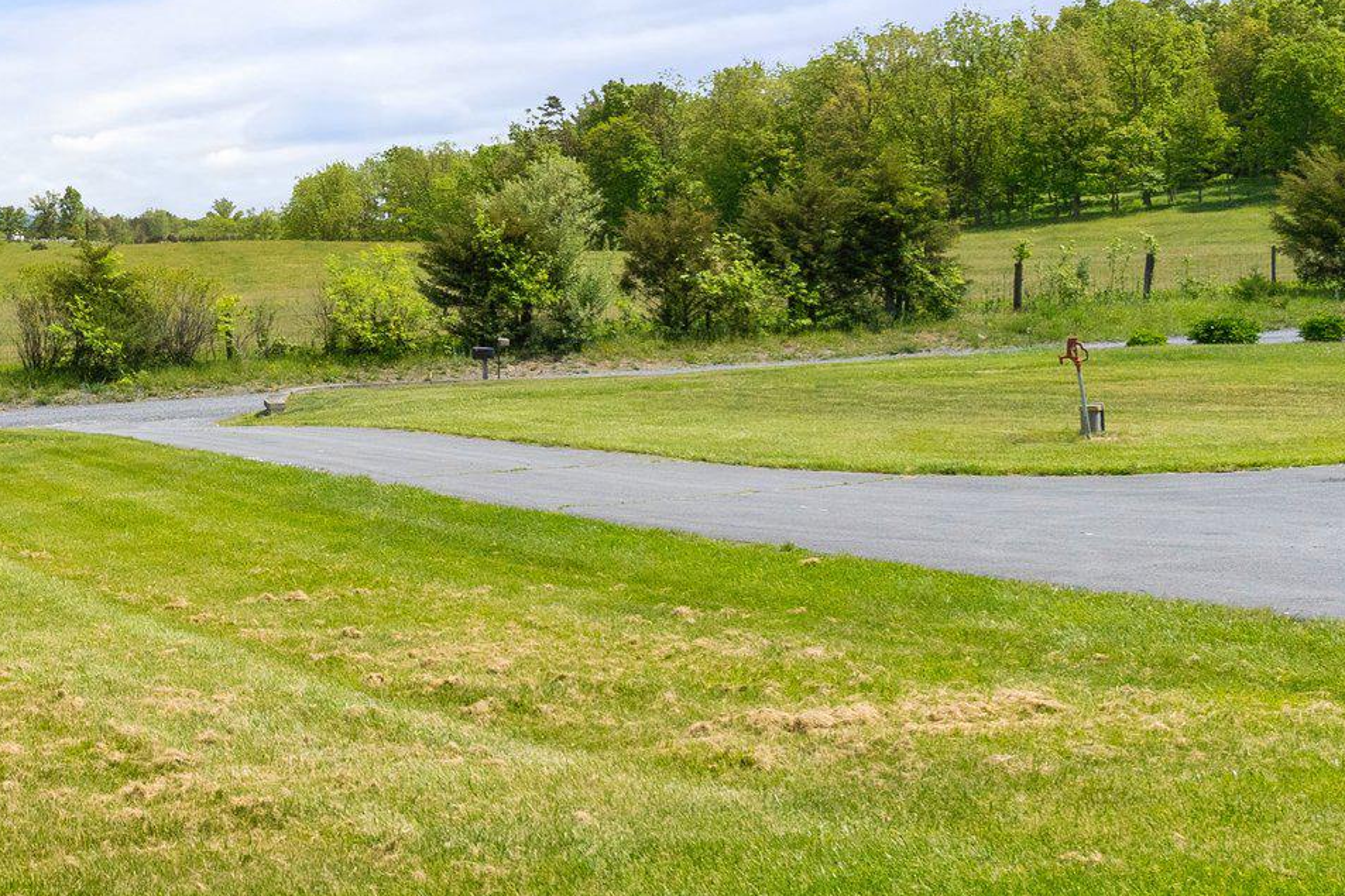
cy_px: 236
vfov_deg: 23.2
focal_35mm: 58
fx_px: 2166
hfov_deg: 31.3
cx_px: -73
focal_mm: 18
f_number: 8
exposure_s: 1/3200
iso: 640
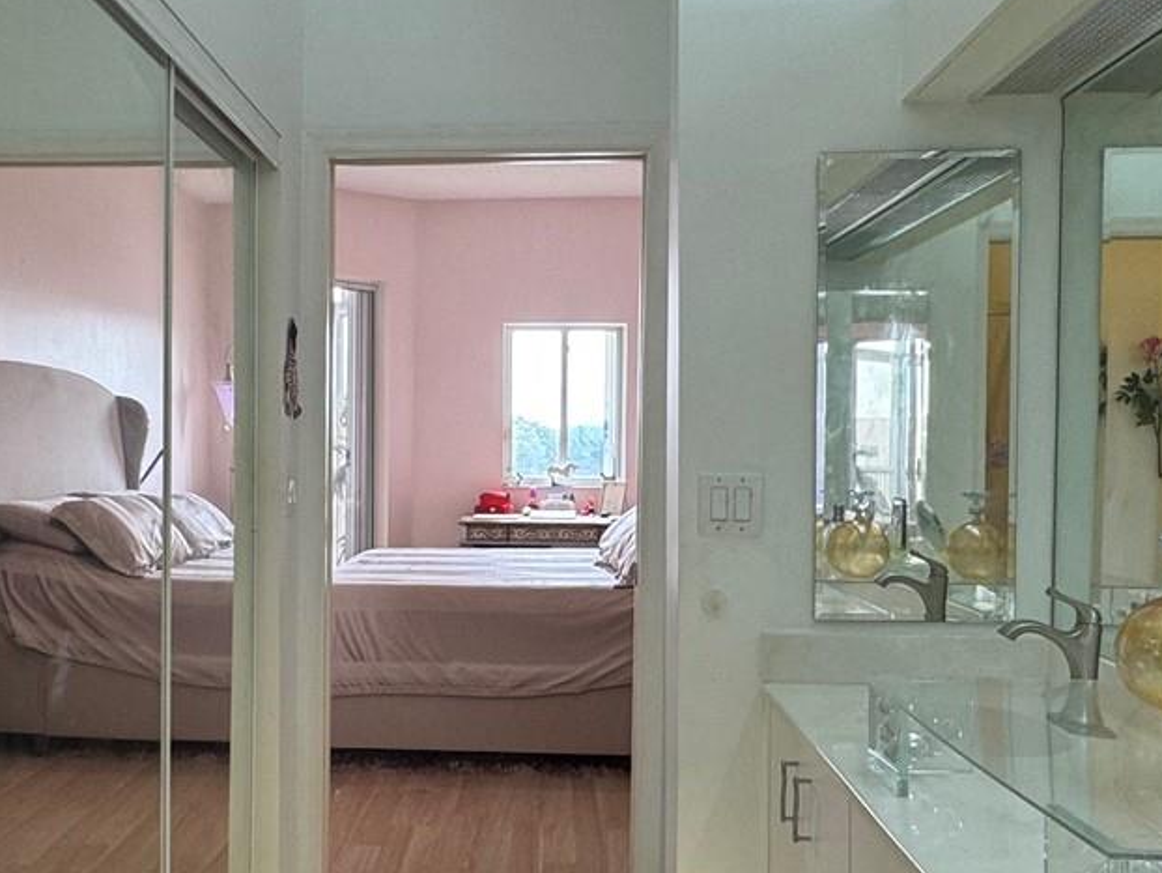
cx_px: 441
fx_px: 1209
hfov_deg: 50.9
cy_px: 473
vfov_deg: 39.7
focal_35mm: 36
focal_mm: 2.22
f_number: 2.2
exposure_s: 1/120
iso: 100
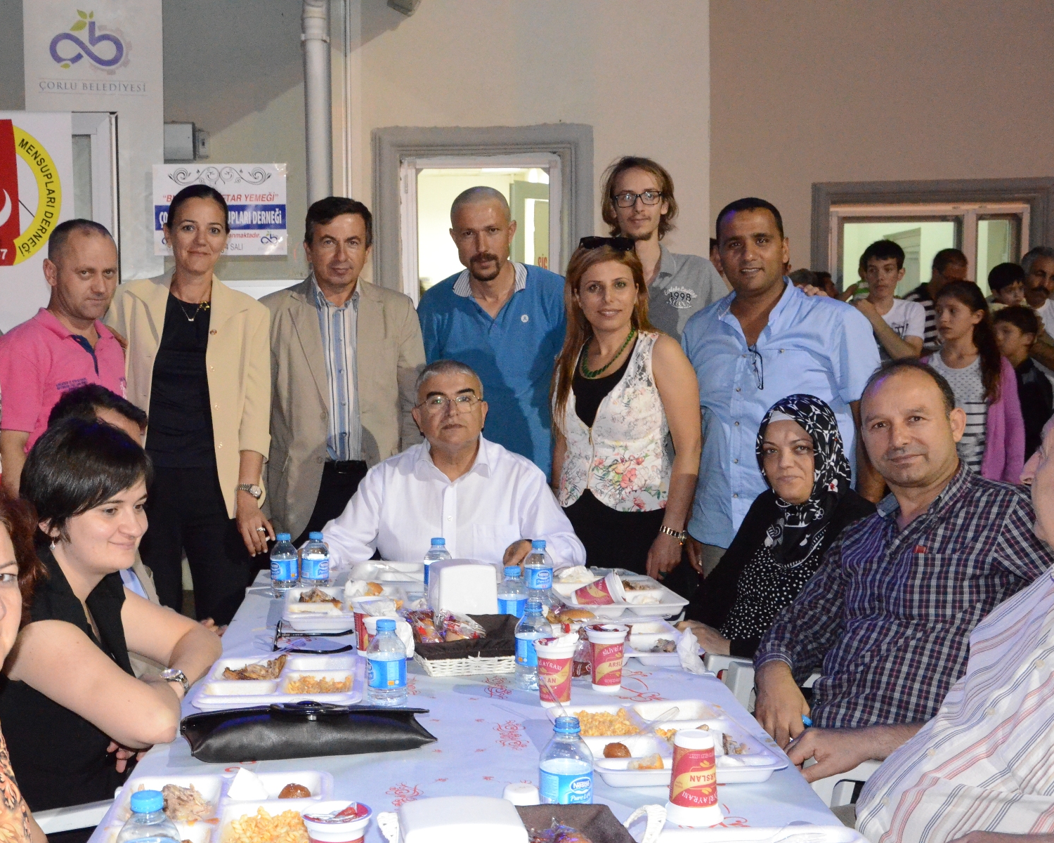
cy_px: 429
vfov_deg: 33.4
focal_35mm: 45
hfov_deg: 40.9
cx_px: 414
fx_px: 1404
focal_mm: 26
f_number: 8
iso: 6400
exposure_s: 1/15
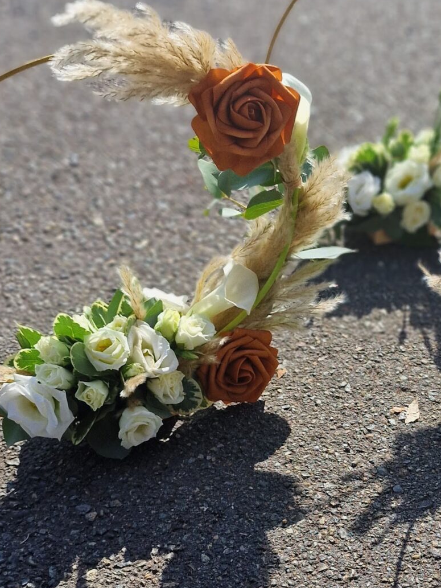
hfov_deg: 25.1
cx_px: 374
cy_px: 393
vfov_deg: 33.5
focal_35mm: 57
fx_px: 968
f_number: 1.8
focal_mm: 6.4
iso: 50
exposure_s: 1/854
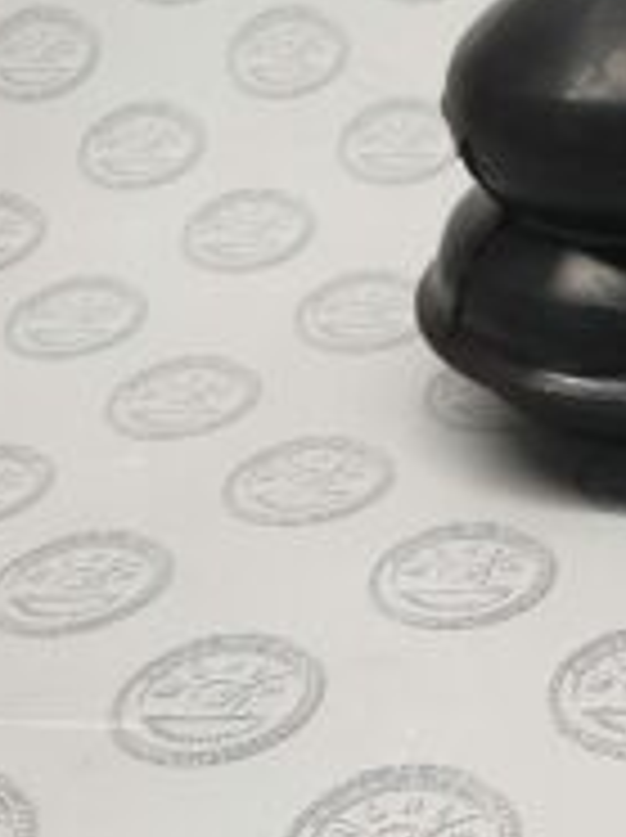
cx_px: 608
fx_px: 1353
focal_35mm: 56
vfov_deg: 33.5
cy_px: 657
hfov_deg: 25.0
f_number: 2.4
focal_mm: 4.3
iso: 320
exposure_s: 1/100
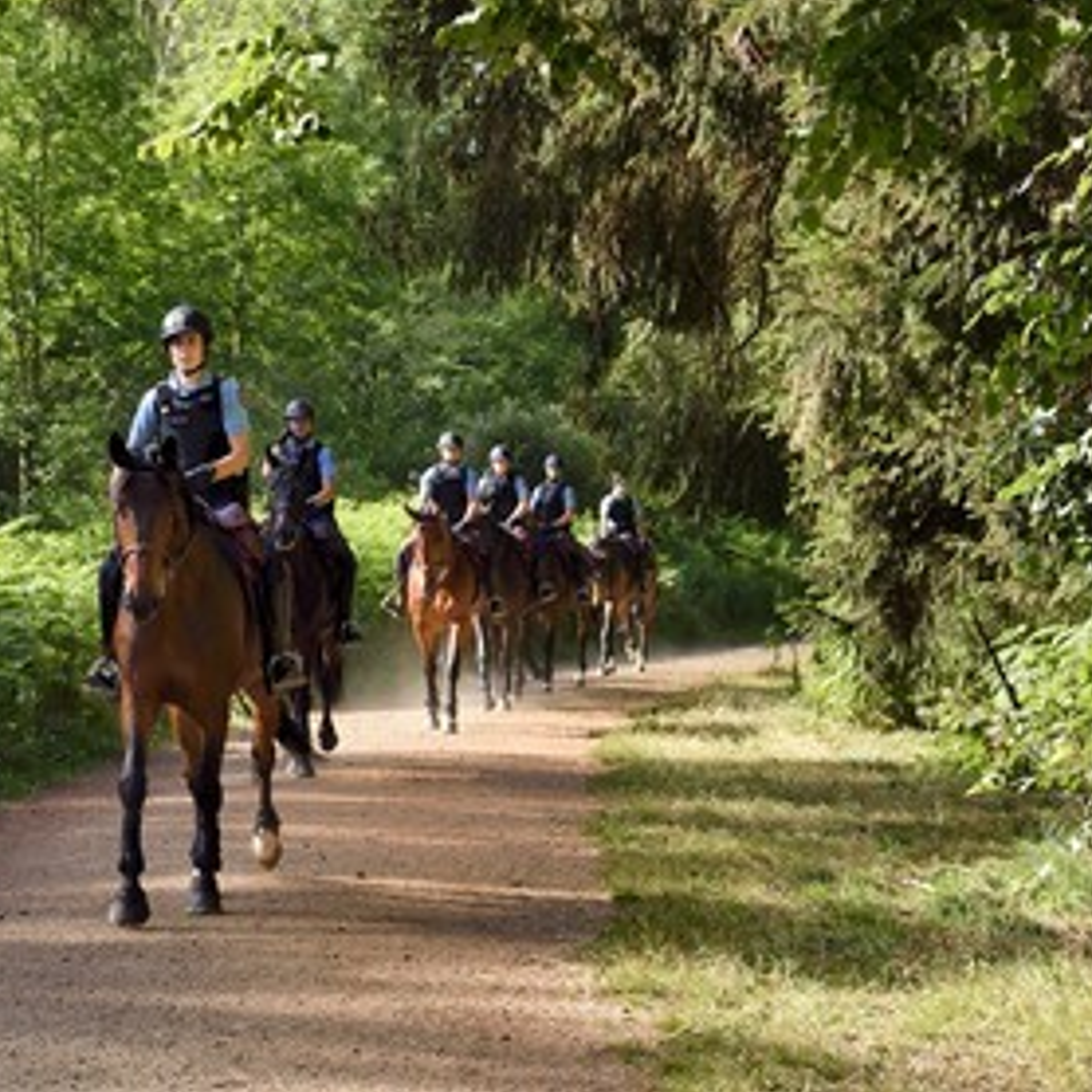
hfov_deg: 19.2
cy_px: 546
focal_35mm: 90
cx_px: 334
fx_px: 3212
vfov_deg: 19.3
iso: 400
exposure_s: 1/500
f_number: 5
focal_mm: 70
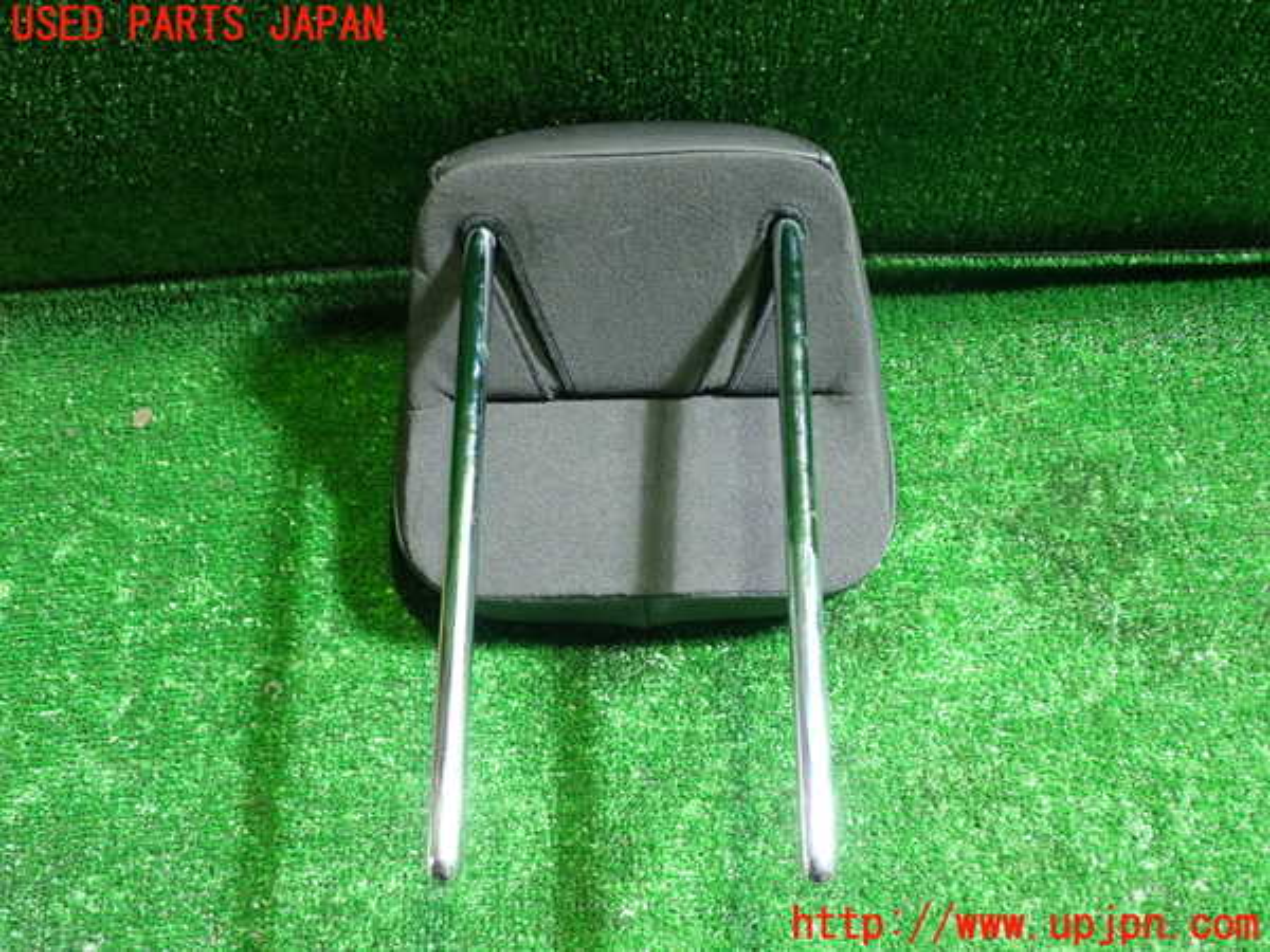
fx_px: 1394
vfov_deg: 37.7
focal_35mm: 38
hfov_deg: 49.0
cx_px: 635
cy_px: 476
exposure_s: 1/30
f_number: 2.7
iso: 800
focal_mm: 6.83
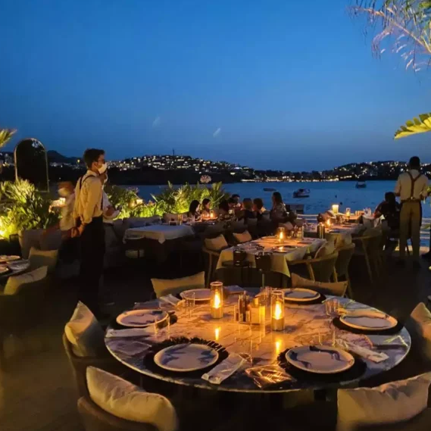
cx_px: 219
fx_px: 437
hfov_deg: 52.5
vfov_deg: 52.5
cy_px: 217
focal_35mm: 31
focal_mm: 4.25
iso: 800
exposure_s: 1/20
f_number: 1.8
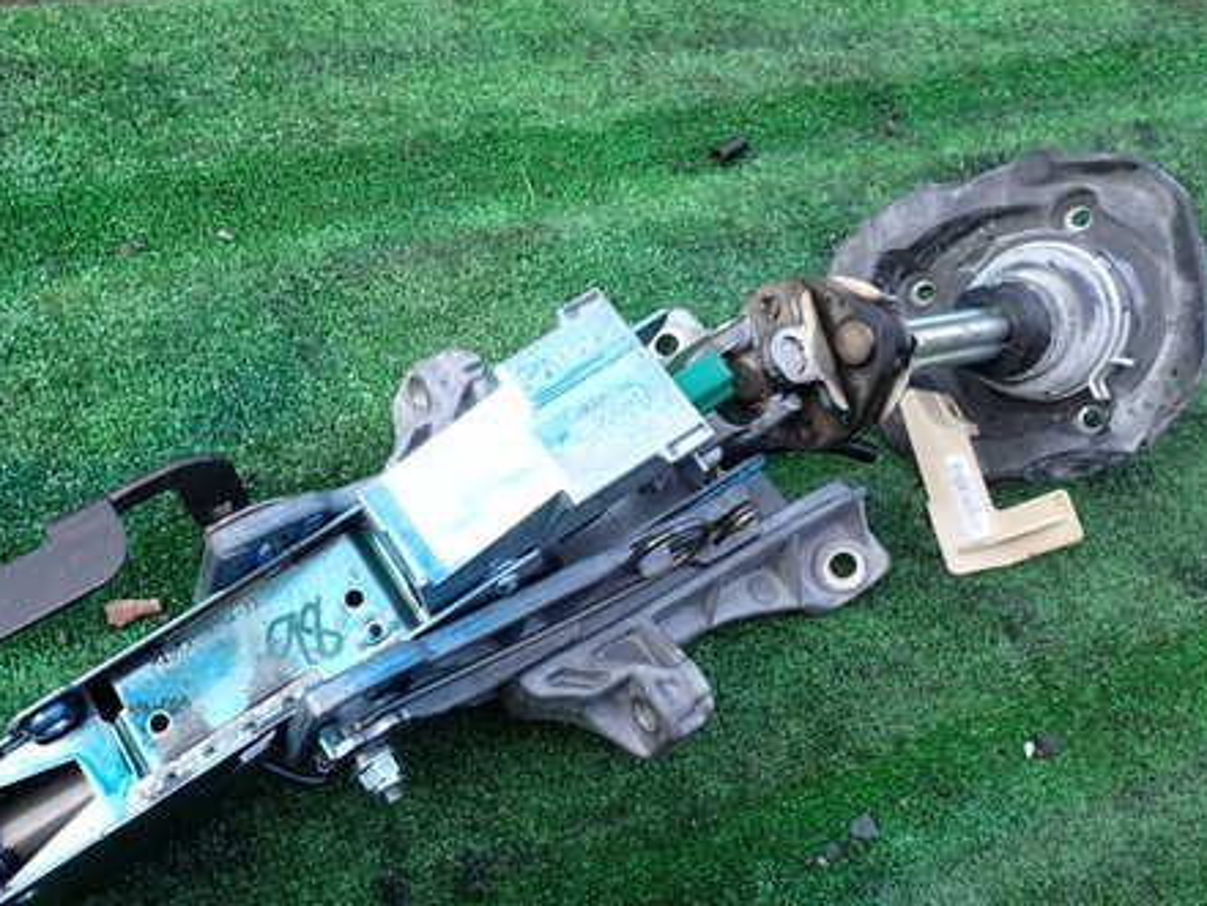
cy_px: 471
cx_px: 487
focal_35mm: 34
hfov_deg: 53.6
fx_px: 1186
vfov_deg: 41.8
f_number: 2.8
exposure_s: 1/125
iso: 100
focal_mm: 4.5
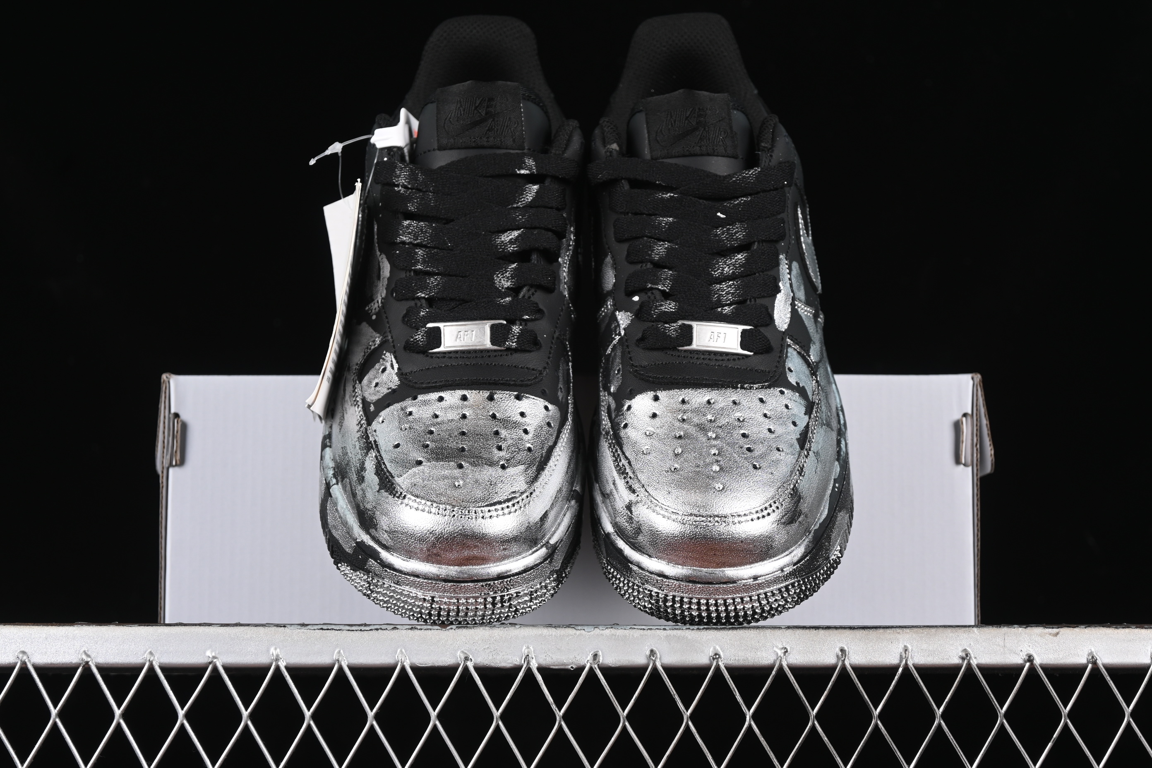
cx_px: 576
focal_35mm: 75
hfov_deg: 27.0
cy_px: 384
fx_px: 2400
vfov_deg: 18.2
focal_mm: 50
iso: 160
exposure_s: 1/60
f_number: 6.3
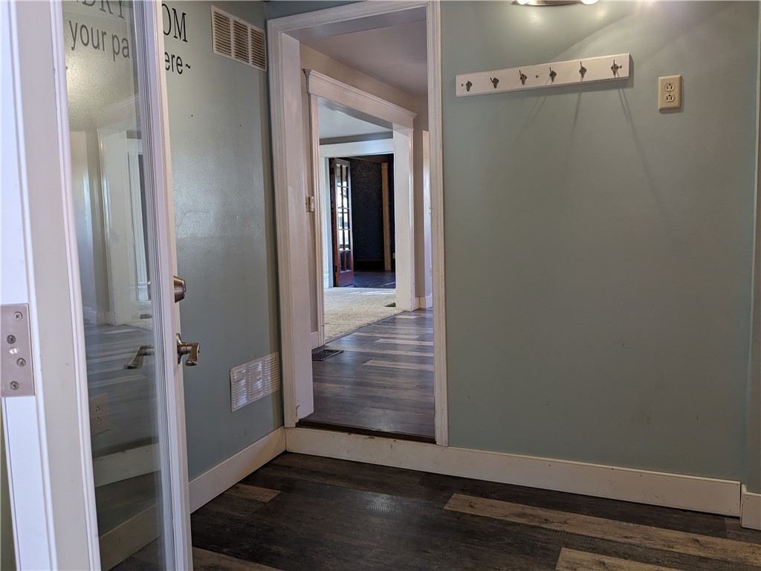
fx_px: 594
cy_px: 286
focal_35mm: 27
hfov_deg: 65.3
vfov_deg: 51.4
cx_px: 380
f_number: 1.73
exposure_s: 1/60
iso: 105
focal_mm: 4.38
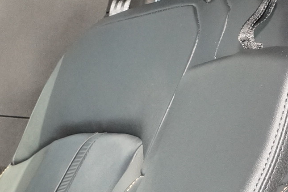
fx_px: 1151
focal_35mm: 144
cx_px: 77
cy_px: 341
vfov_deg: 9.1
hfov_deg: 14.2
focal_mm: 16
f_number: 6.3
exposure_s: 1/125
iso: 800
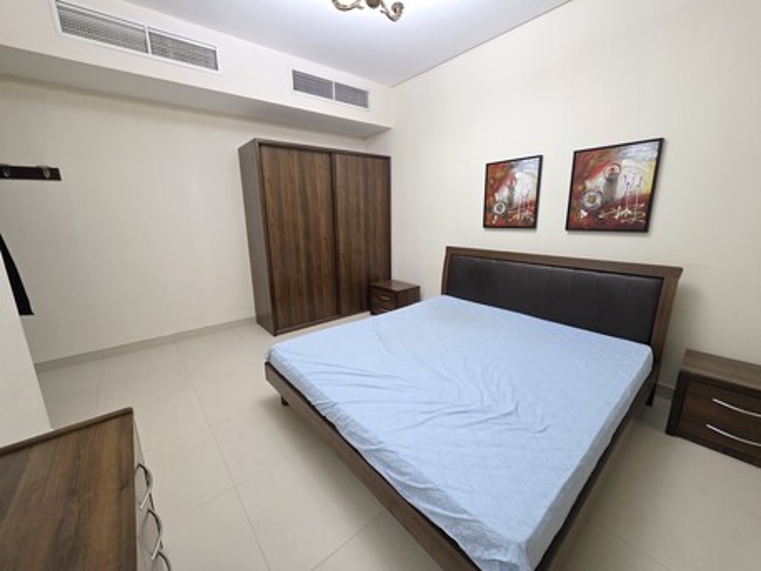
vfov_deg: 89.9
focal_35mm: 13
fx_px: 286
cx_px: 380
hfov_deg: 106.2
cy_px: 286
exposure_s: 1/50
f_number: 1.9
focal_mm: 2.2
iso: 640
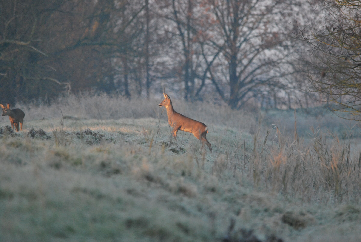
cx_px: 180
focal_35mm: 750
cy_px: 121
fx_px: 7530
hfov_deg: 2.7
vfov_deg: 1.8
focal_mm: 500
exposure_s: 1/500
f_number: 6.3
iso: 800
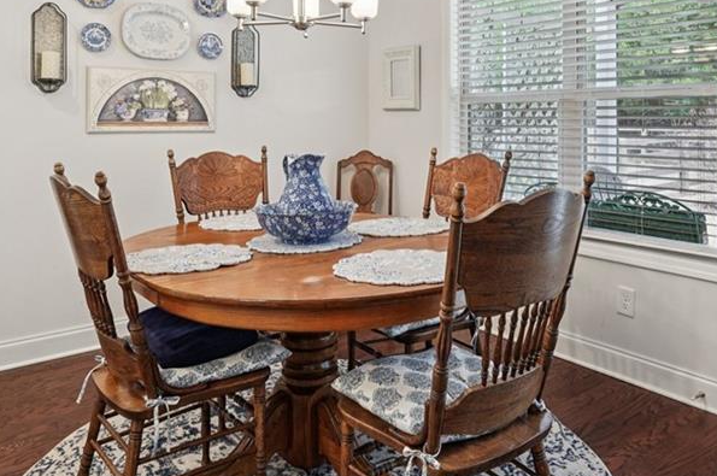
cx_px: 381
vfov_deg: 41.1
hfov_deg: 60.3
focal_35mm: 31
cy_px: 124
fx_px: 617
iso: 800
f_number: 8
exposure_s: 1/15
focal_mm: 18
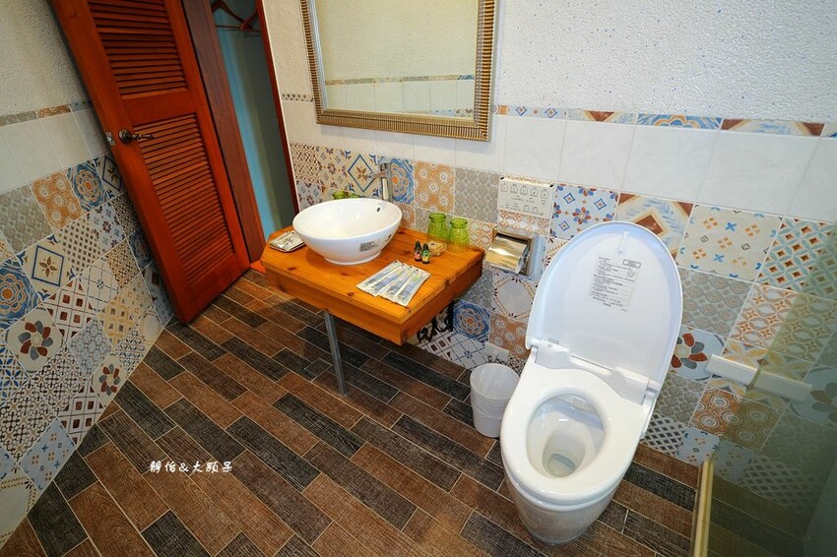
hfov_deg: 93.3
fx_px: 395
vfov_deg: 70.4
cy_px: 278
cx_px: 418
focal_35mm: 17
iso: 320
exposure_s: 1/30
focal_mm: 17
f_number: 2.8
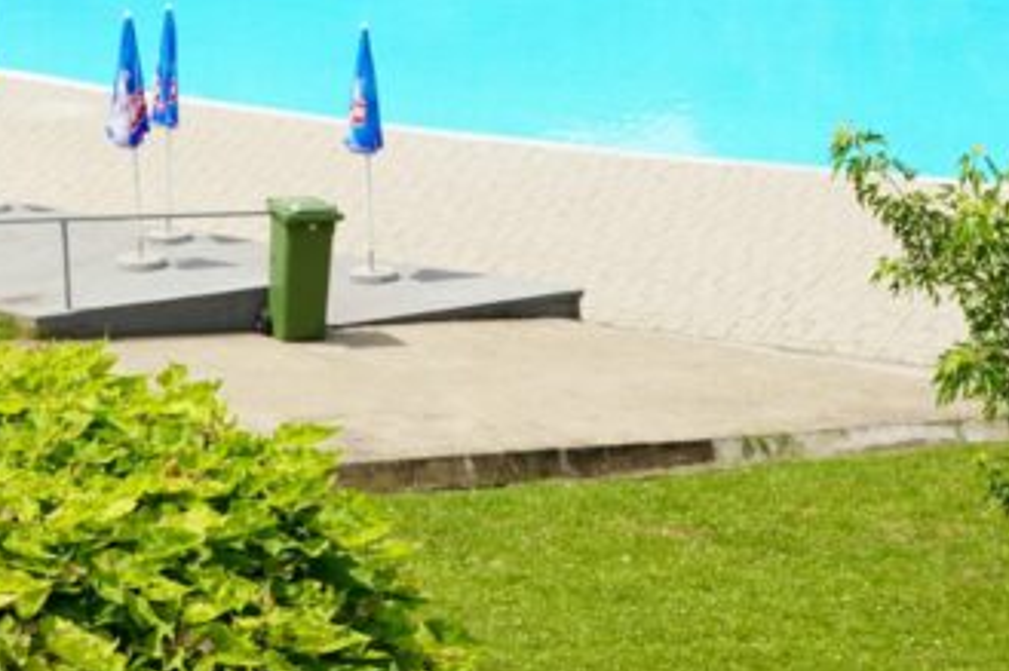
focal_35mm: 124
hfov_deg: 16.5
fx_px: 3474
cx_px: 448
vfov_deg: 10.7
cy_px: -248
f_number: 5
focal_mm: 34
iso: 100
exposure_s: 1/500
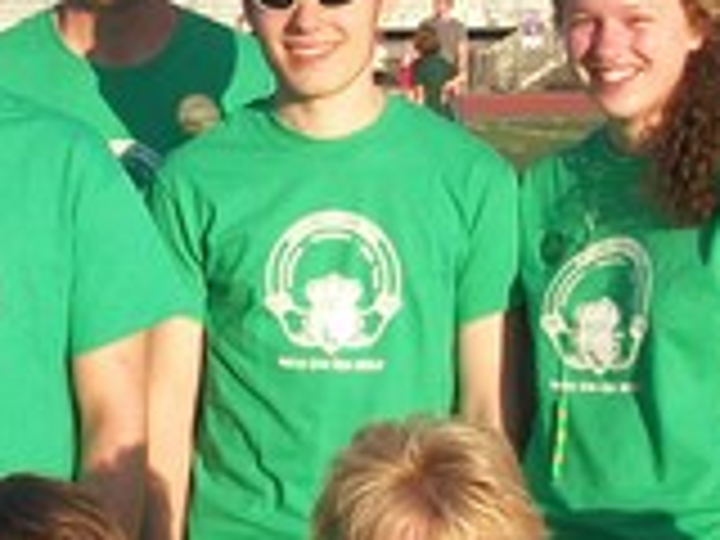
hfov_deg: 13.5
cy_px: 436
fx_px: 2995
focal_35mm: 144
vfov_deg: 10.3
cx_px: -45
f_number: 8.8
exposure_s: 1/60
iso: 80
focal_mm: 5.7
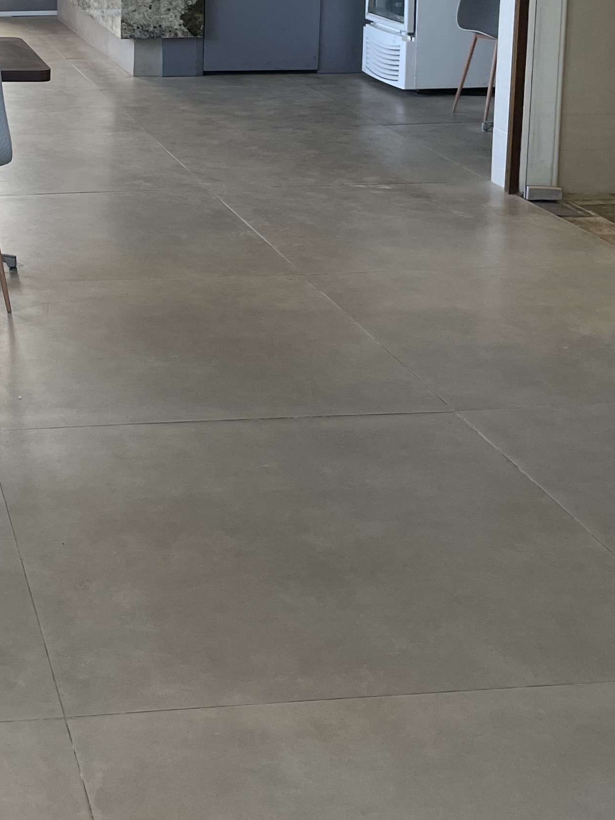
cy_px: 89
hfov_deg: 22.6
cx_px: -21
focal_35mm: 62
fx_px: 1469
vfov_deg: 29.9
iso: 80
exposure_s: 1/121
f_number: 1.6
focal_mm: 4.2
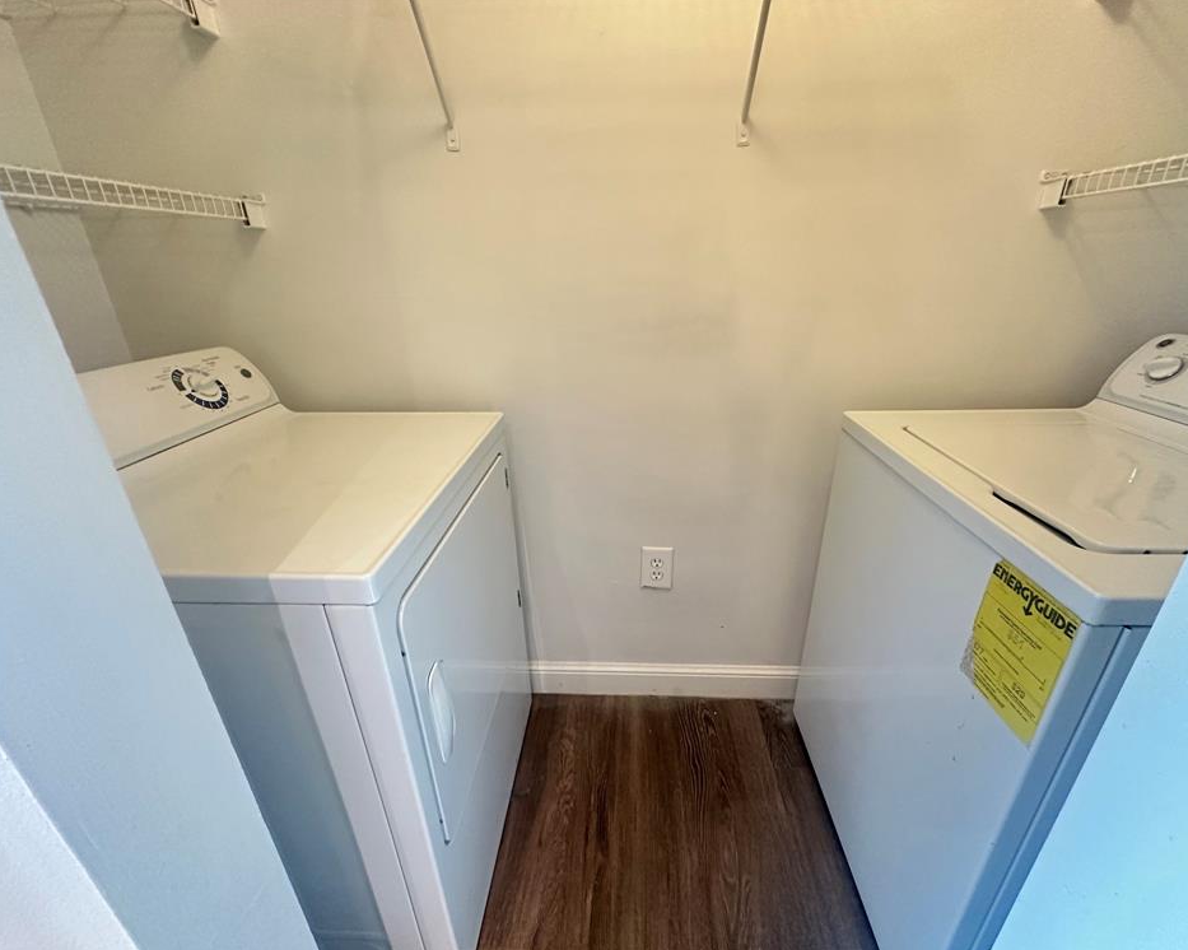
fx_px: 527
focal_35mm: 15
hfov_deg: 96.8
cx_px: 607
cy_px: 485
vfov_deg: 84.0
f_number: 2.2
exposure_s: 1/60
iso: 500
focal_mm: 2.22
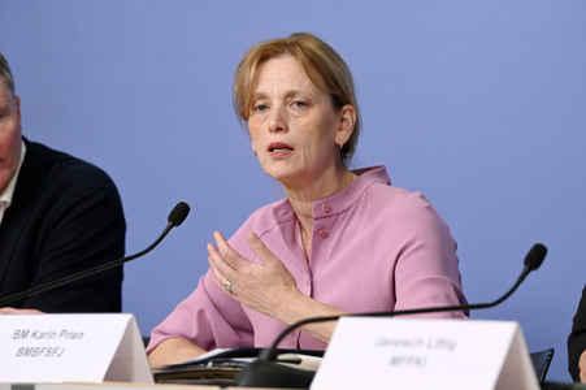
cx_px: 293
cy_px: 195
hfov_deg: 10.3
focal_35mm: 200
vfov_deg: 6.9
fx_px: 3253
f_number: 5.6
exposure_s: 1/800
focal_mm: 200
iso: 4000
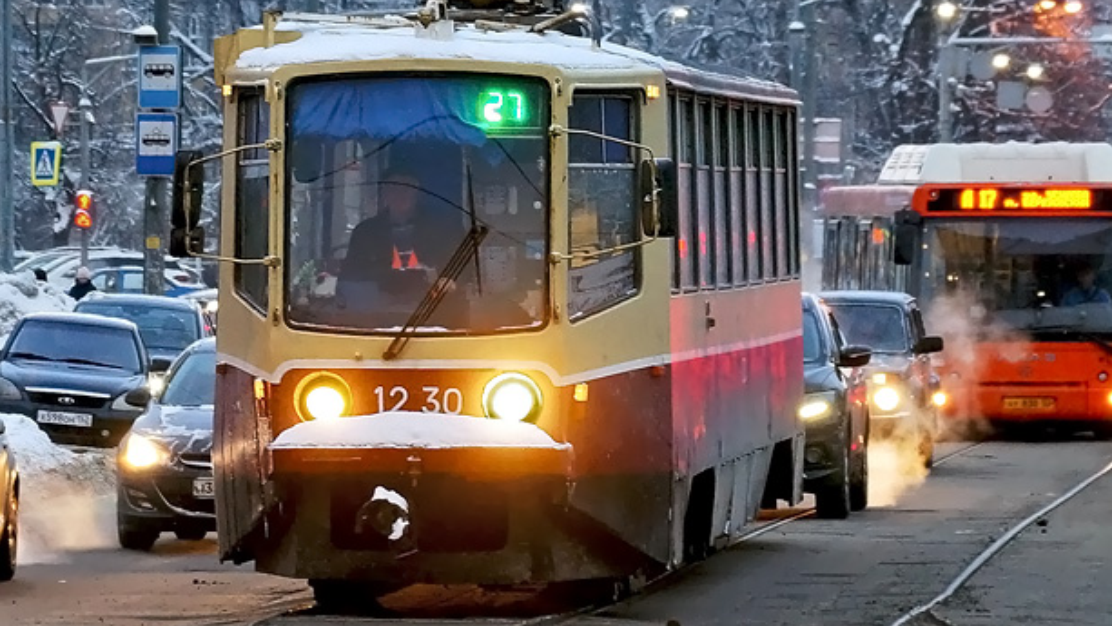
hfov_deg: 6.7
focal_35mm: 323
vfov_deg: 3.8
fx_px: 9525
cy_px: 40
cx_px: 385
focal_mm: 100
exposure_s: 1/80
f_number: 5.6
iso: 800
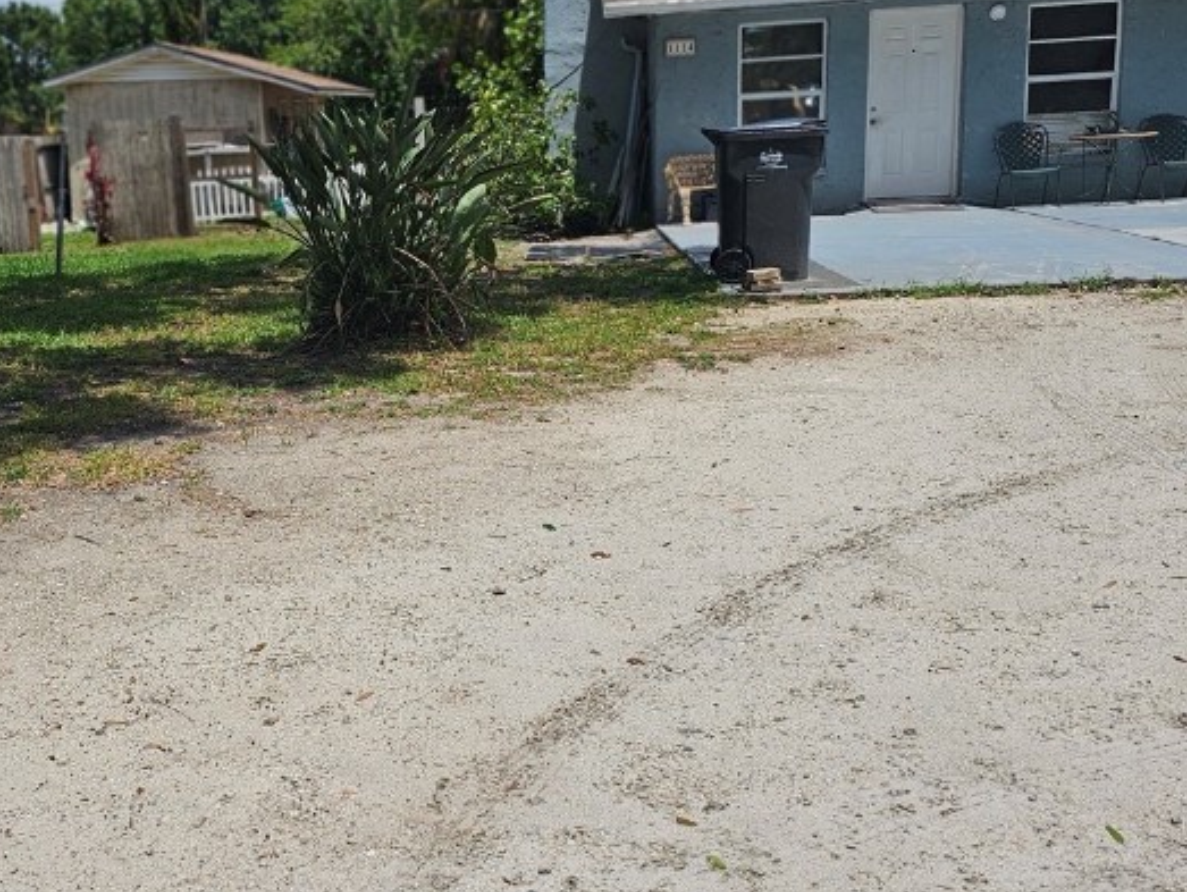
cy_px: 461
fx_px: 1544
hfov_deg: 40.7
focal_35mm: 45
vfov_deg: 32.2
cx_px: 284
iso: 10
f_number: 1.7
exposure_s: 1/1728
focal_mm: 6.3
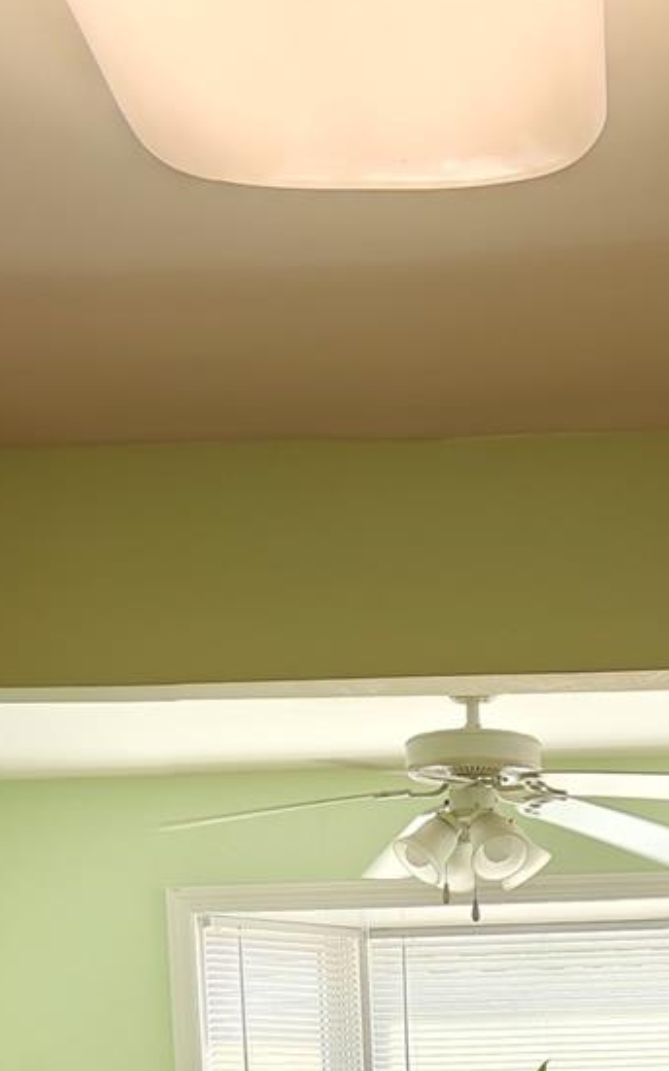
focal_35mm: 68
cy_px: 1417
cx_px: 548
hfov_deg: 18.9
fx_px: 1985
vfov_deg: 25.6
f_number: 1.6
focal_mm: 6.06
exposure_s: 1/120
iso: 250
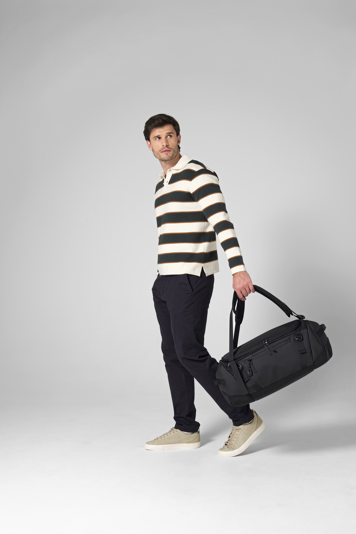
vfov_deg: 43.6
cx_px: 178
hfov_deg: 29.9
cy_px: 267
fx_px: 667
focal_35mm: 45
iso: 160
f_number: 8
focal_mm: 30.2
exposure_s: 1/125
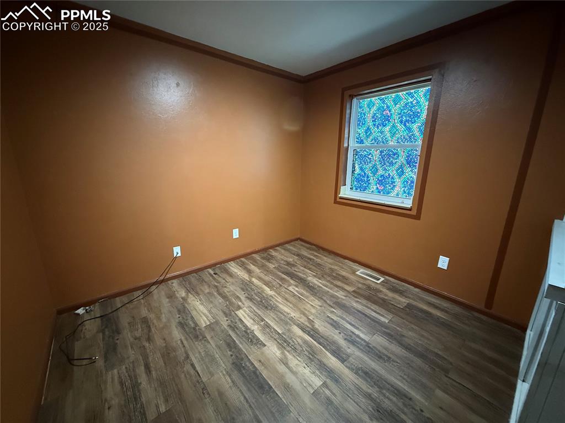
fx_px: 228
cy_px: 212
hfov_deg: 102.1
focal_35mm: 14
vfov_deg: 85.6
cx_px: 282
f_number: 2.2
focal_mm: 2.22
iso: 1000
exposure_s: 1/40
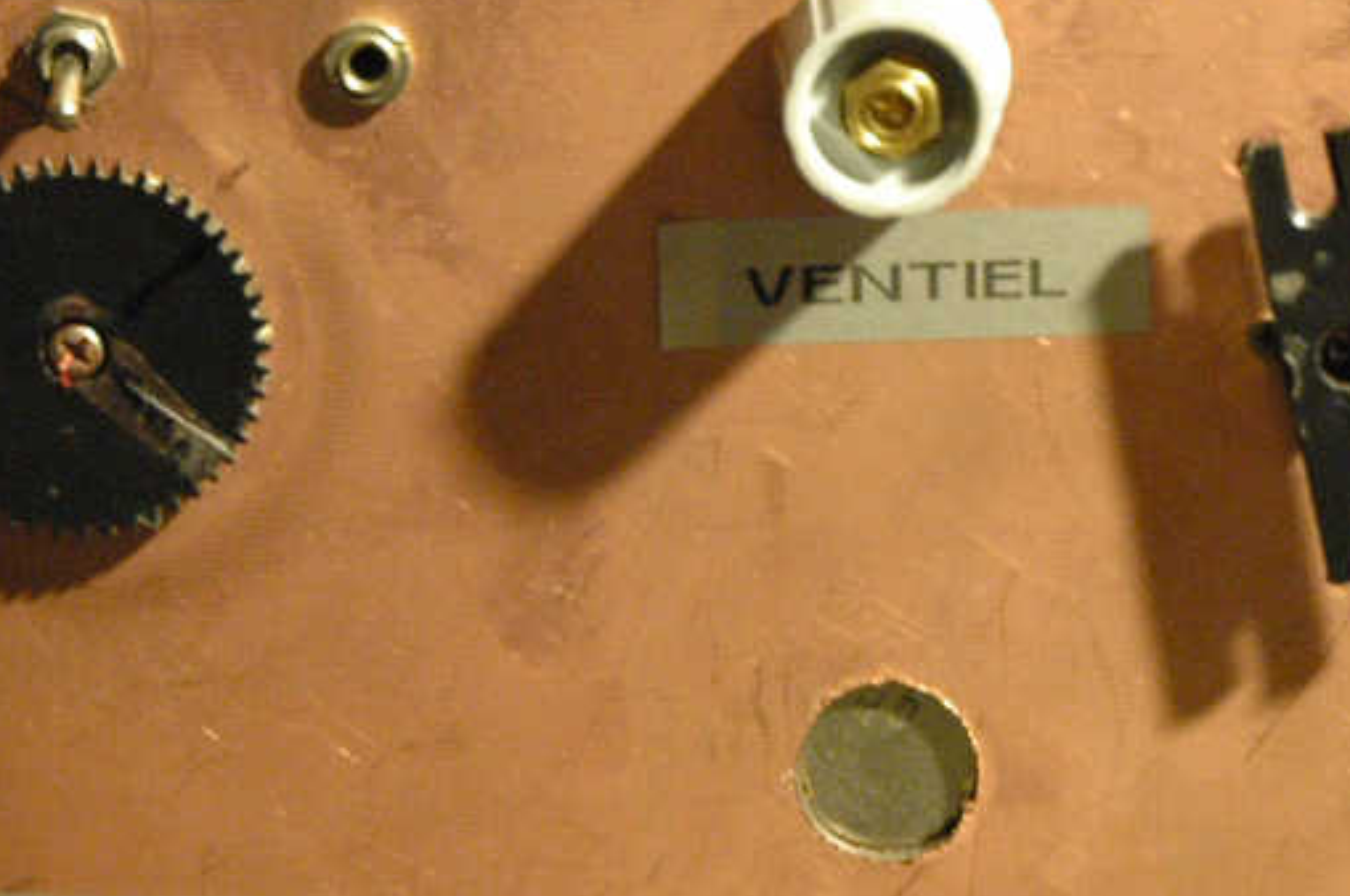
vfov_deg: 6.7
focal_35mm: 204
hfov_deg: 10.1
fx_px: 7640
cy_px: 101
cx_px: 796
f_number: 4.5
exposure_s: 1/5
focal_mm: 46
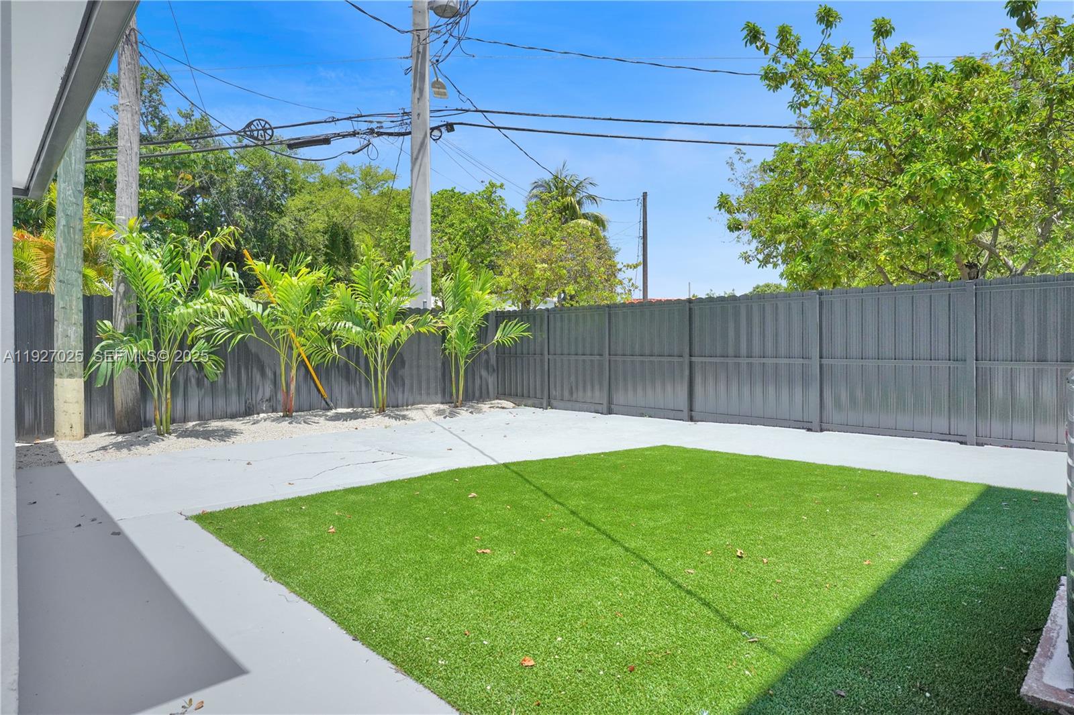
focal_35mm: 20
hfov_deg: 84.0
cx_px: 537
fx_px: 597
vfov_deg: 61.9
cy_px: 358
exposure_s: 1/8000
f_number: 5
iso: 640
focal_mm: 20
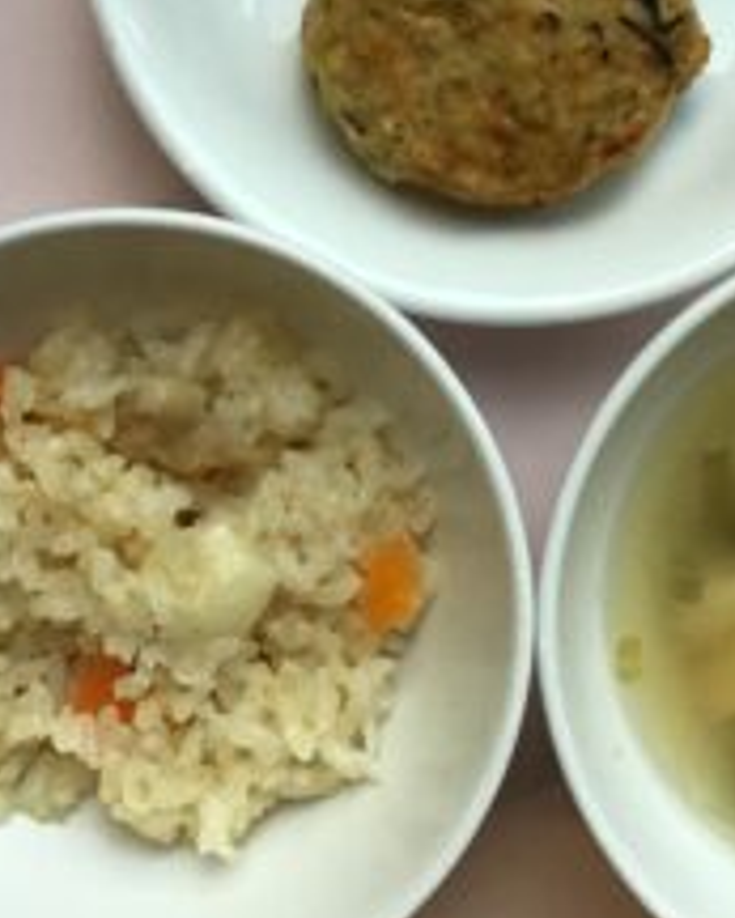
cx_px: 480
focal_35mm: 70
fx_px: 1902
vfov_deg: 26.8
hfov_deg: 21.8
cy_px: 240
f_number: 2.4
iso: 25
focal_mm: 3.3
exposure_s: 1/30
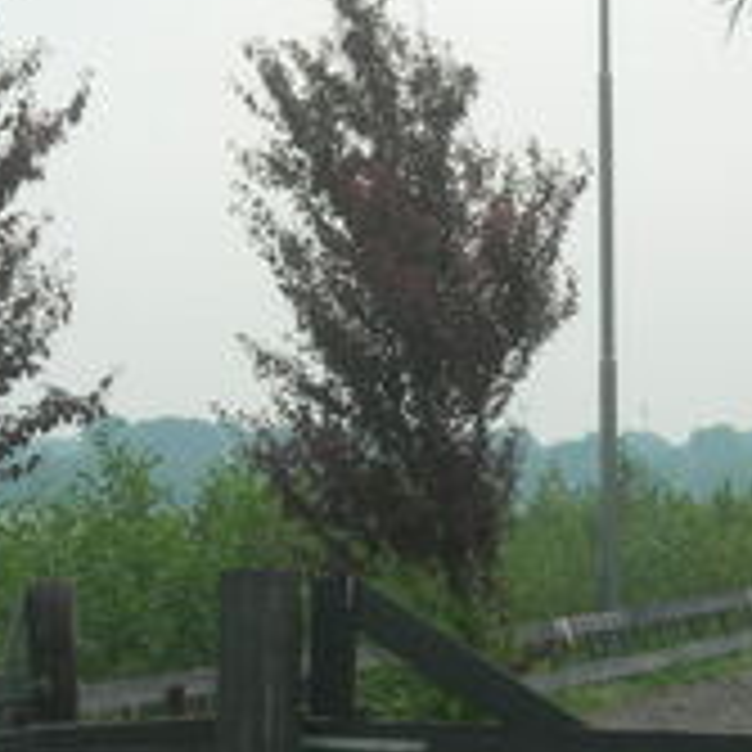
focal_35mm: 275
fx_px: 6759
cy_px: 525
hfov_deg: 6.4
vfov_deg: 6.4
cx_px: 608
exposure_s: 1/141
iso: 50
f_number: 8.2
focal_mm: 23.4
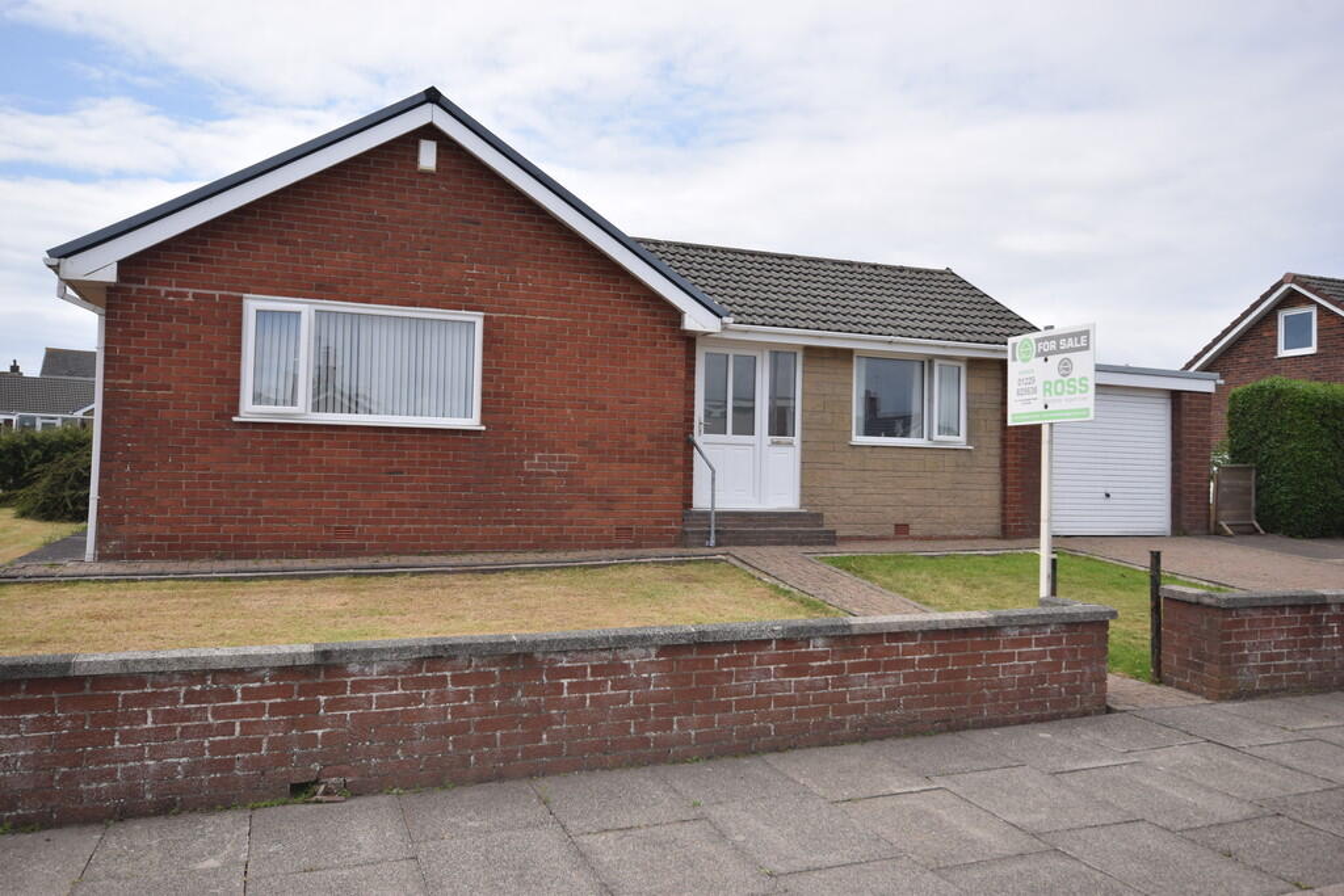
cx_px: 672
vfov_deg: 47.9
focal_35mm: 27
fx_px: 1008
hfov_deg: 67.4
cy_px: 448
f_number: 10
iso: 100
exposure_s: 1/200
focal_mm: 18
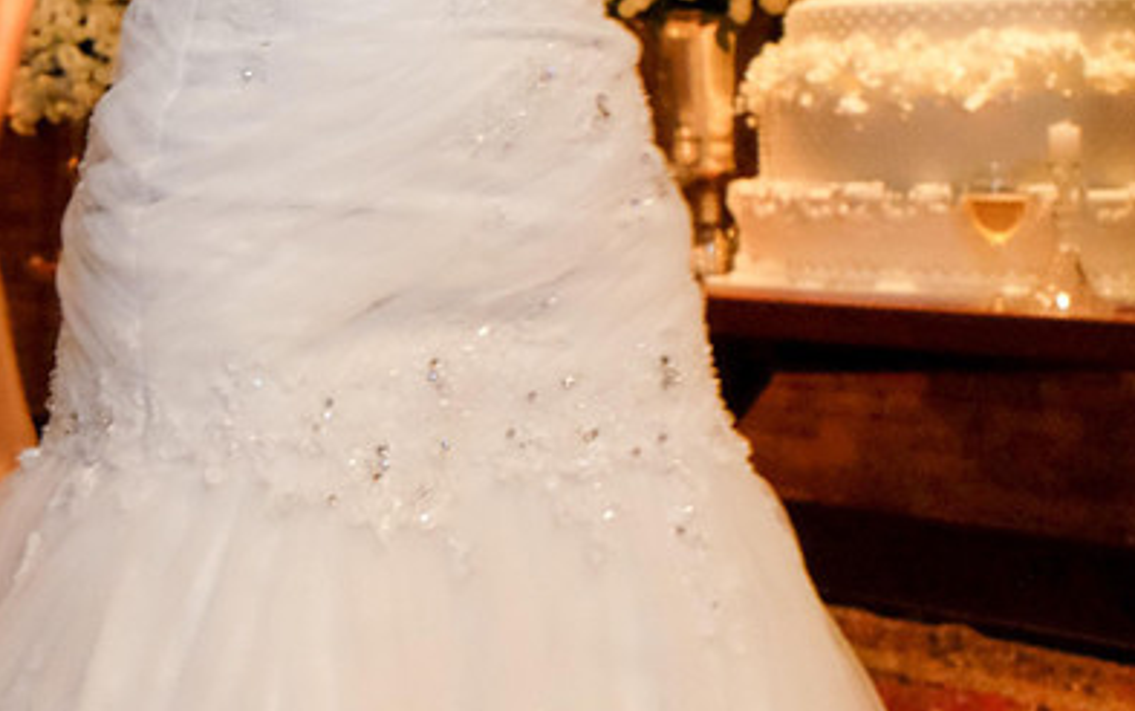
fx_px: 2599
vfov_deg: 15.2
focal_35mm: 84
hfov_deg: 21.0
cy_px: -49
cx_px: -557
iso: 3200
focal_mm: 18
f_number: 4
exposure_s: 1/100
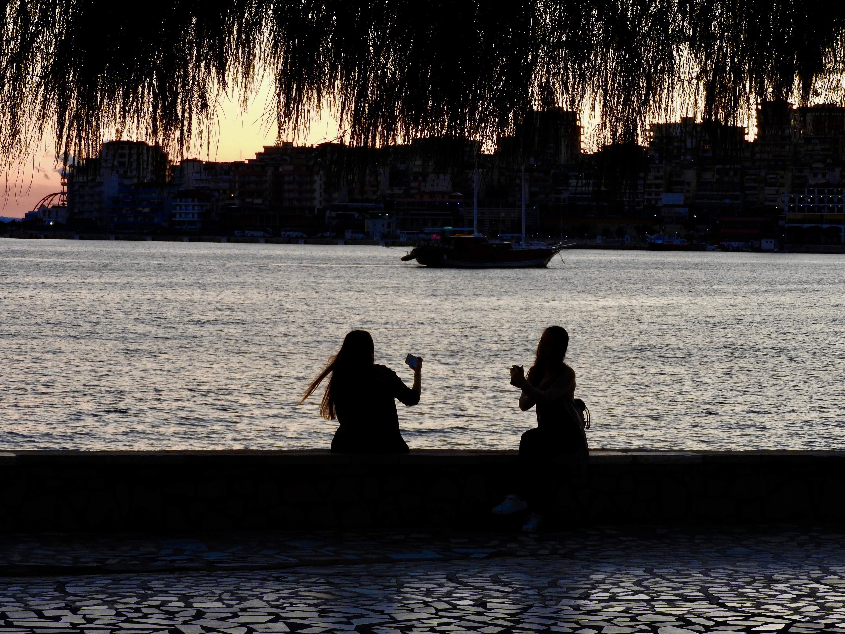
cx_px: 422
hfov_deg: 18.7
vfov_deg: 14.1
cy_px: 317
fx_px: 2563
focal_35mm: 105
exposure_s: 1/60
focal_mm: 18.8
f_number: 4.8
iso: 200
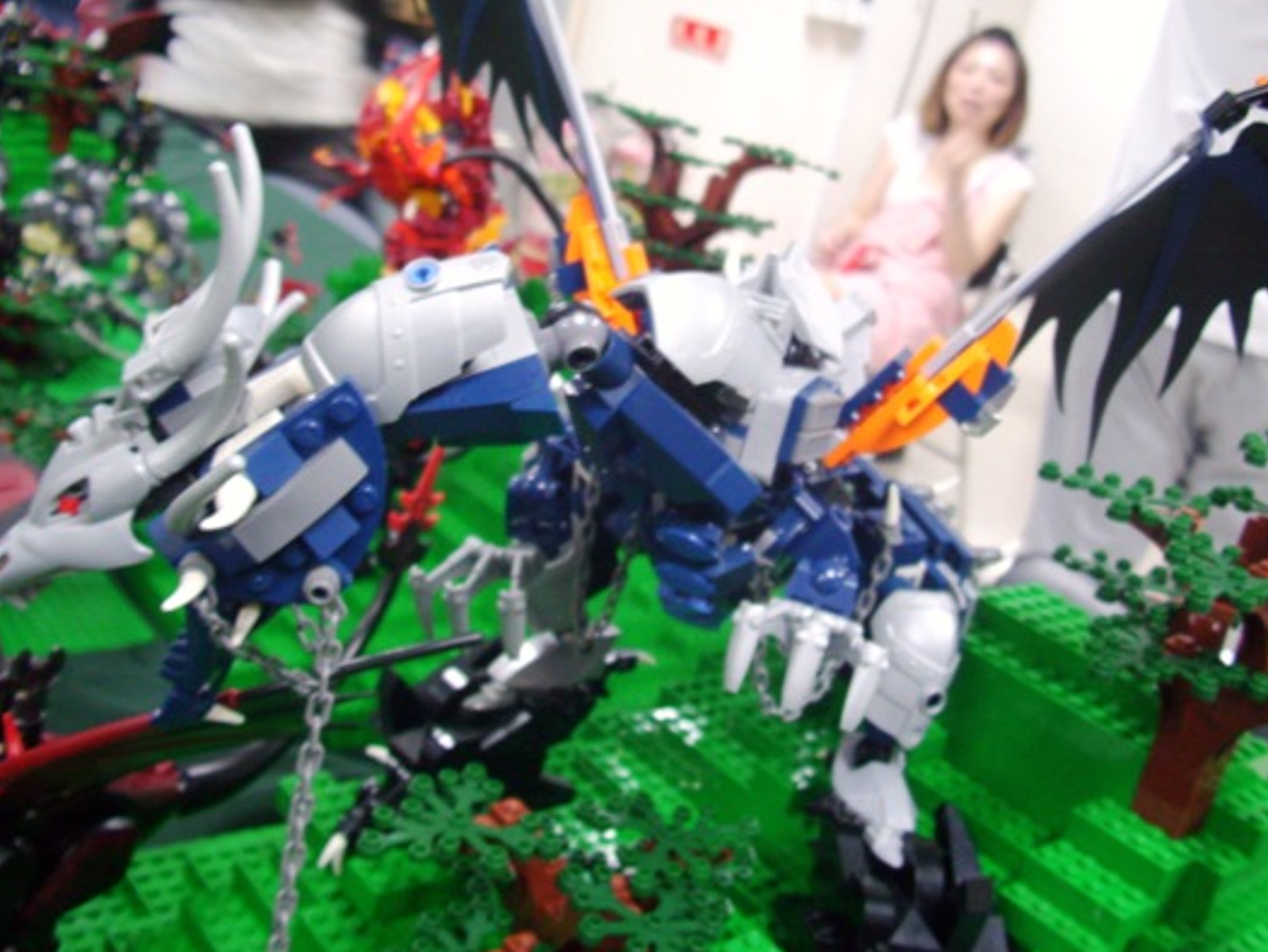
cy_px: 423
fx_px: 1429
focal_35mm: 39
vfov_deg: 36.8
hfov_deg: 47.8
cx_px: 679
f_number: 2.9
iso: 160
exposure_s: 1/10
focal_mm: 5.7
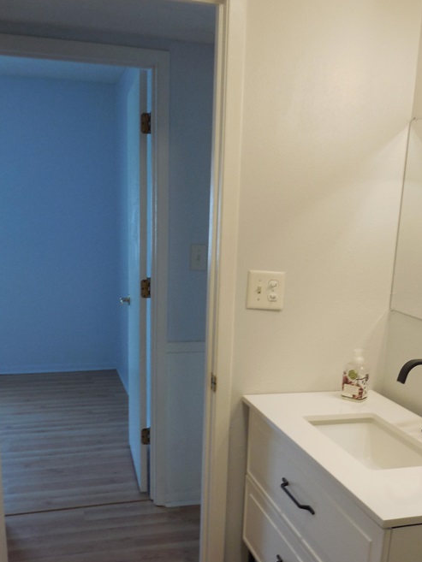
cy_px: 390
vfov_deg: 47.9
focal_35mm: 38
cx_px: 260
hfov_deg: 37.5
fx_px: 617
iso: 140
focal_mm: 4.6
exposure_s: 1/30
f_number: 3.5
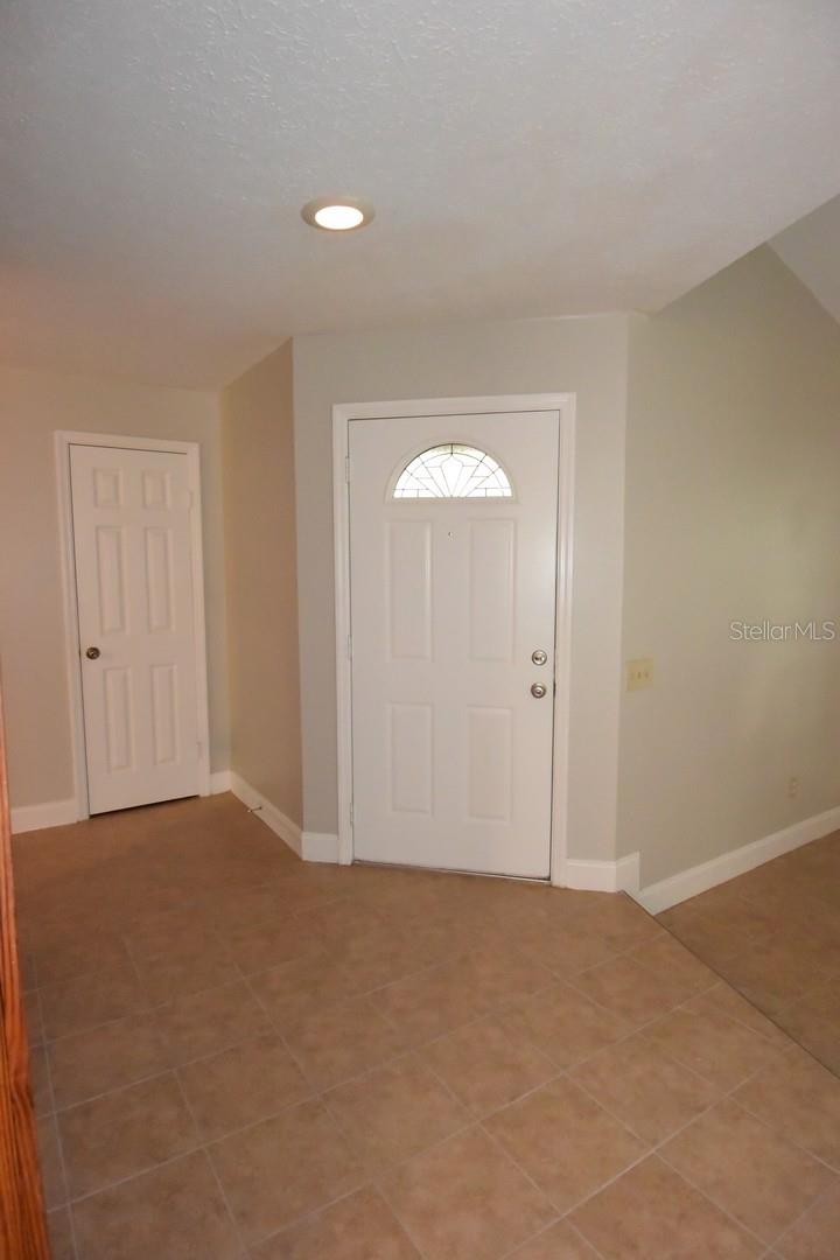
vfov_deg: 90.0
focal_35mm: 18
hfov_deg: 67.4
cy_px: 630
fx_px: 630
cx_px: 420
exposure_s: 1/60
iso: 3200
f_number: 3.5
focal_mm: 6.7
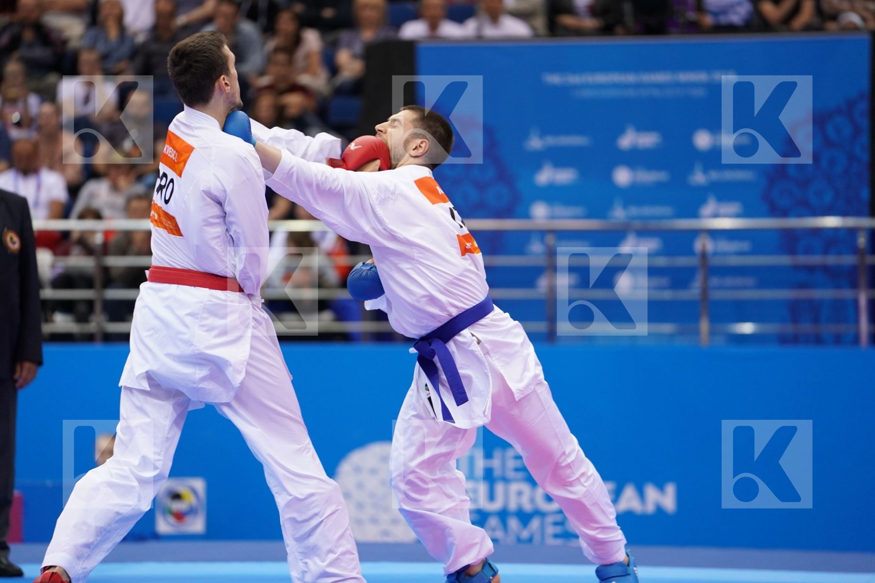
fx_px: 4812
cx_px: 438
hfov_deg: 10.4
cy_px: 292
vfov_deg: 6.9
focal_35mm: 198
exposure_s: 1/1000
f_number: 2.8
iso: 1600
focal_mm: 198
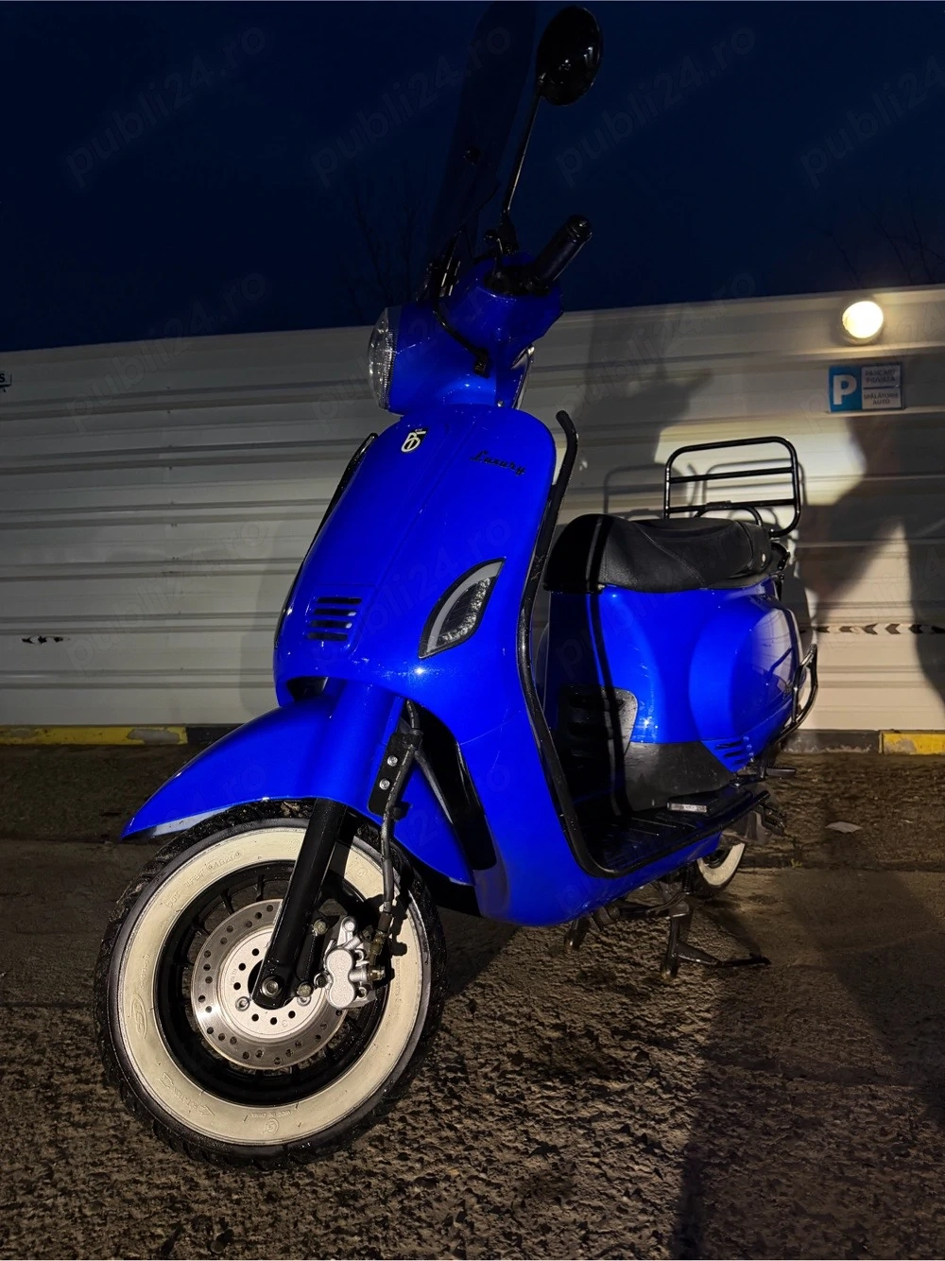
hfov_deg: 56.8
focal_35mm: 24
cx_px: 472
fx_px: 874
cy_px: 630
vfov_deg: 71.6
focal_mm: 6.76
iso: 400
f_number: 1.78
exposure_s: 1/50
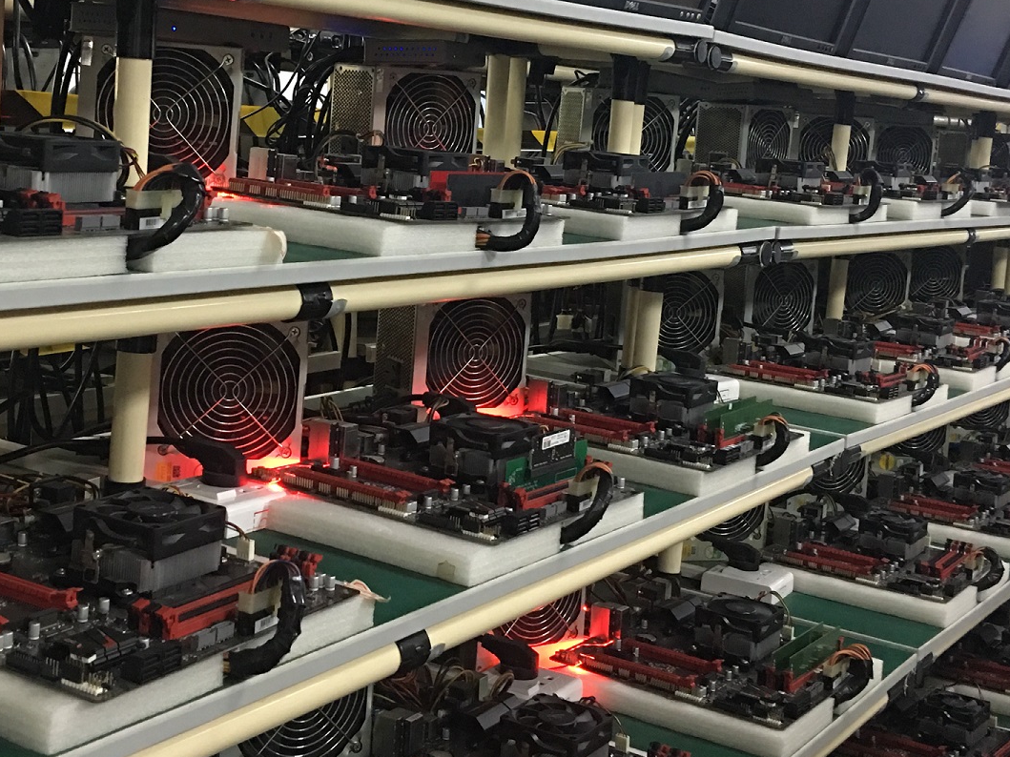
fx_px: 1546
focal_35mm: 53
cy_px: 251
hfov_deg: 36.0
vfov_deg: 27.3
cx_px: 399
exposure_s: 1/10
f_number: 2.2
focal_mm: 4.15
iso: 80
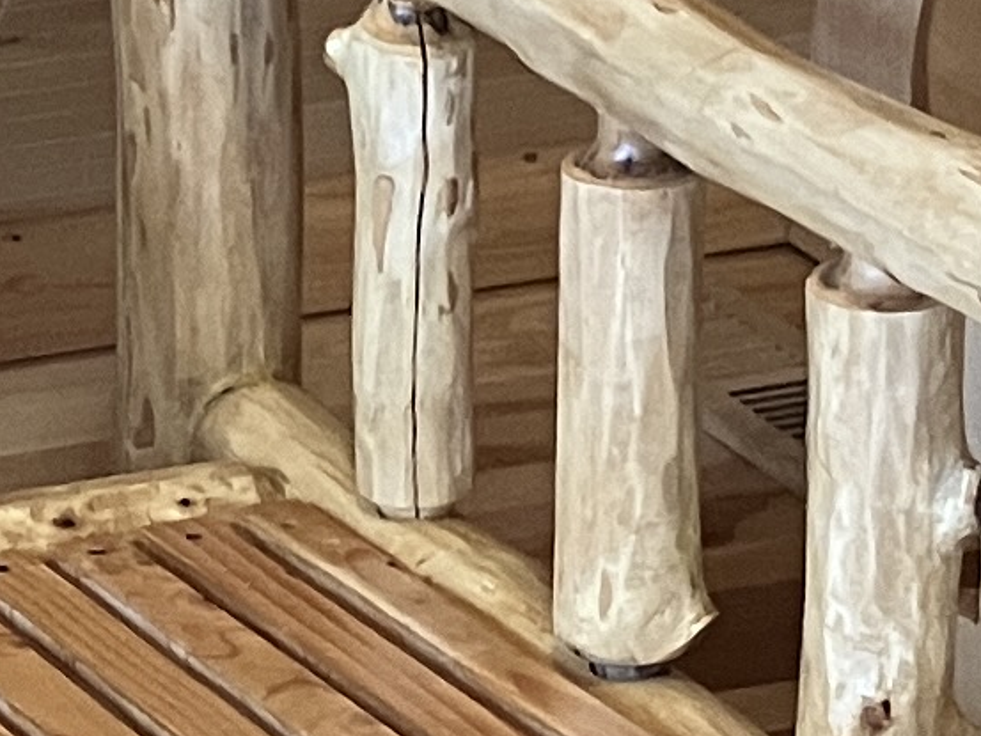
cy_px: 569
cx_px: -105
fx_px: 5783
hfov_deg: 9.6
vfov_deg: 7.3
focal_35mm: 204
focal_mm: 3.99
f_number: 1.8
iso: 320
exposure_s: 1/60
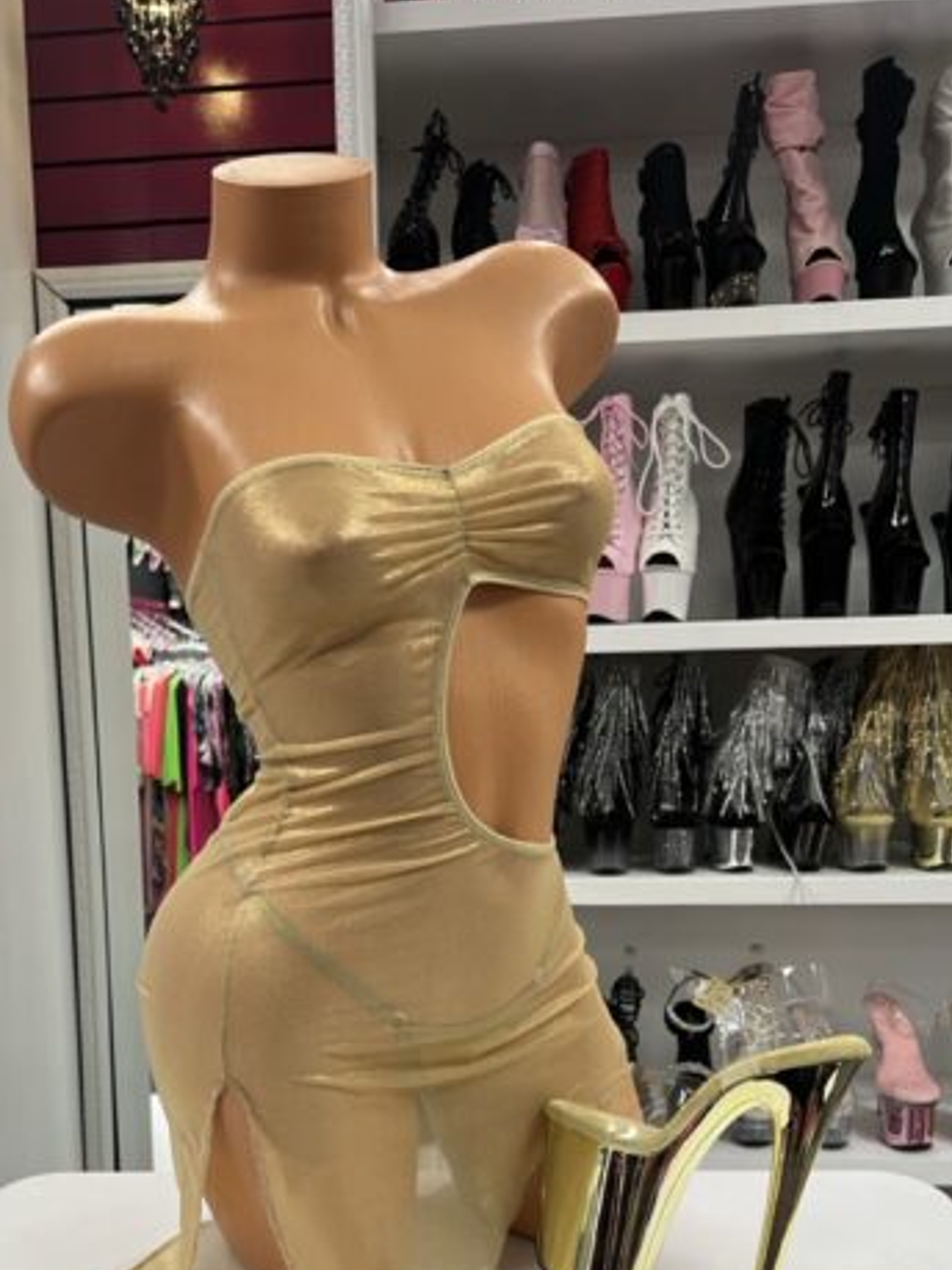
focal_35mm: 34
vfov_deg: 53.2
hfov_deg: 41.7
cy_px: 811
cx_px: 401
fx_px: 1247
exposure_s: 1/60
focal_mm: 5.7
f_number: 1.5
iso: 100
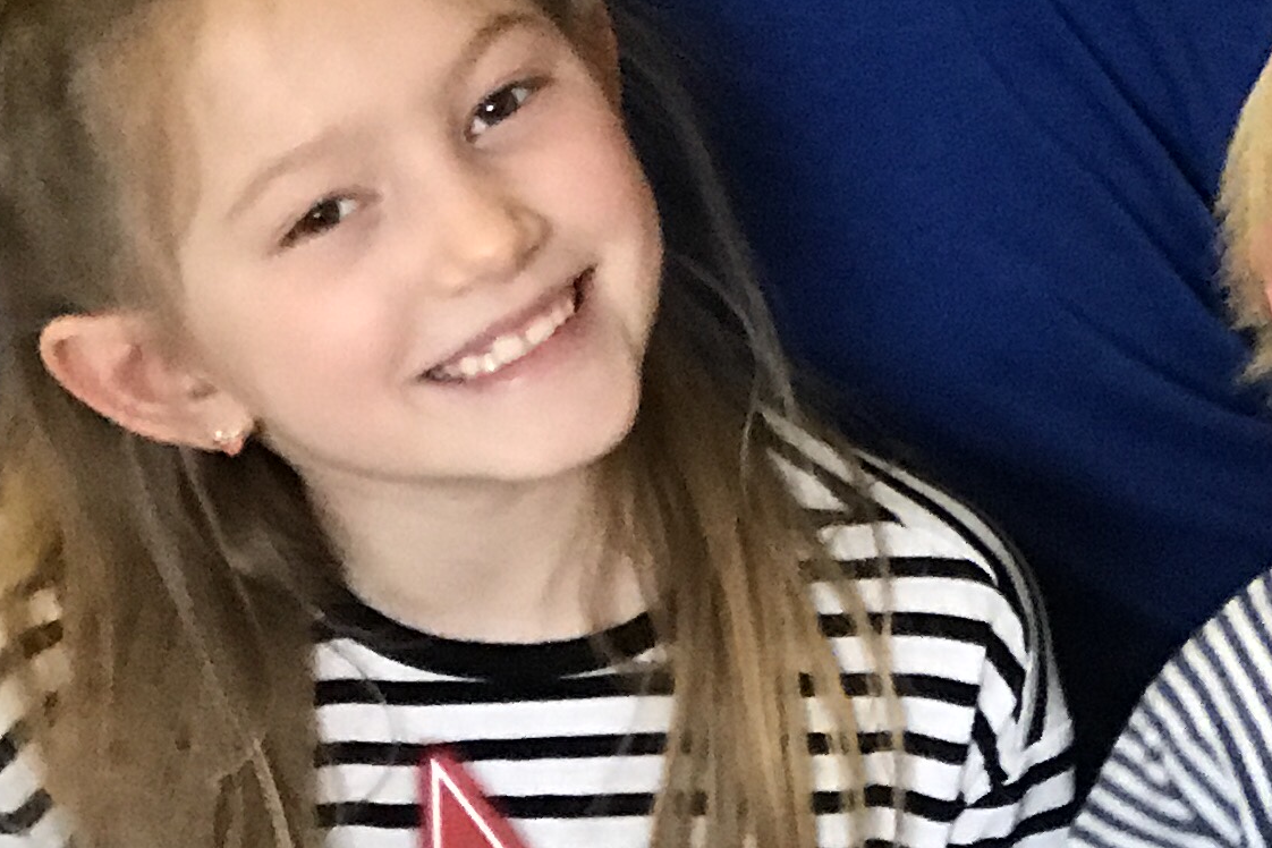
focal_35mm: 213
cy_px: -322
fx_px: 7525
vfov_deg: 6.4
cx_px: 1383
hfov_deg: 9.6
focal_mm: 6.6
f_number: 2.8
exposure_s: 1/60
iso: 400
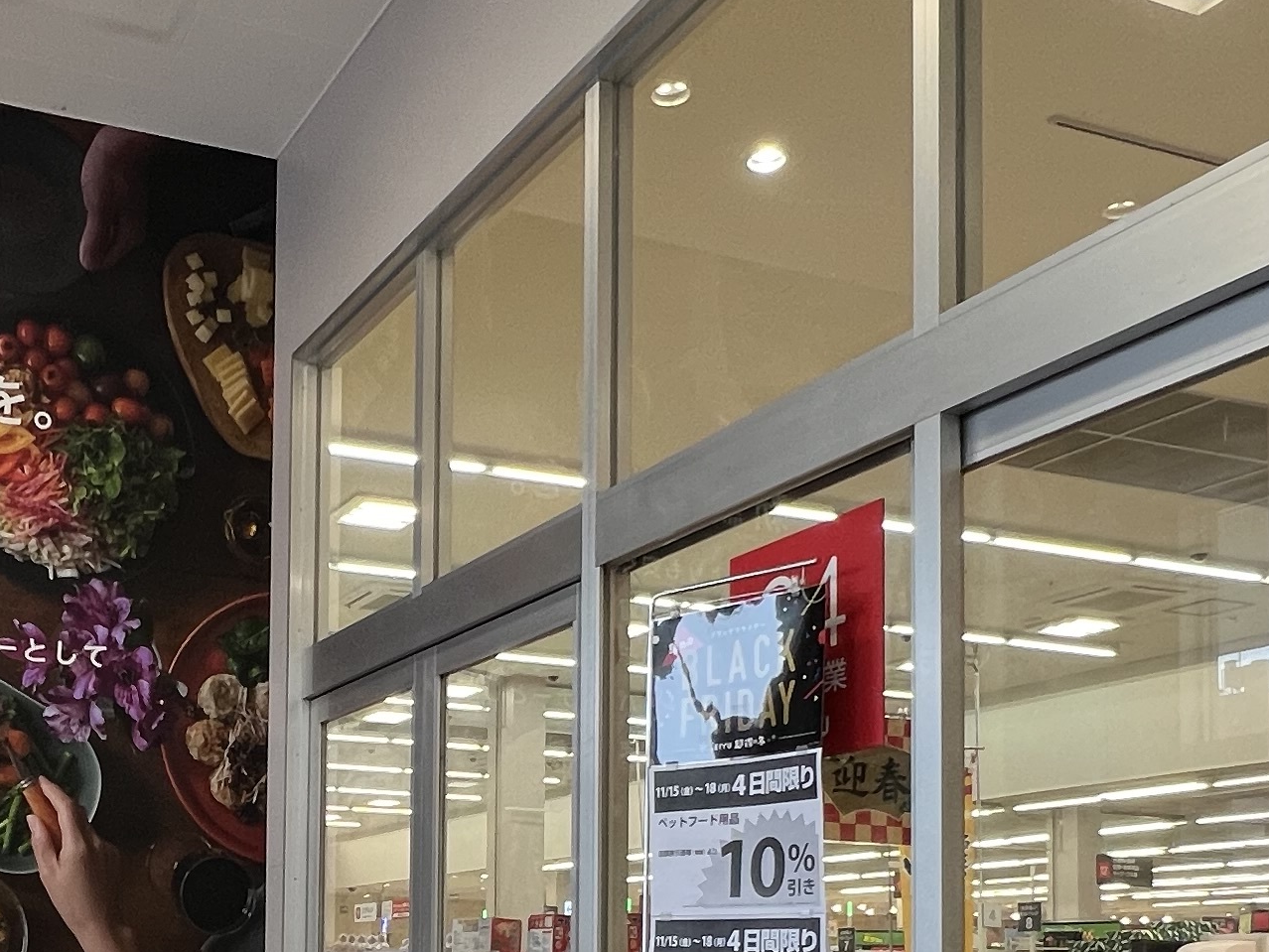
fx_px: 1503
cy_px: 909
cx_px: 266
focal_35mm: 41
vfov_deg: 32.8
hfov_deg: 43.7
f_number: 1.8
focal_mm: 1.57
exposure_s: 1/100
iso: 125
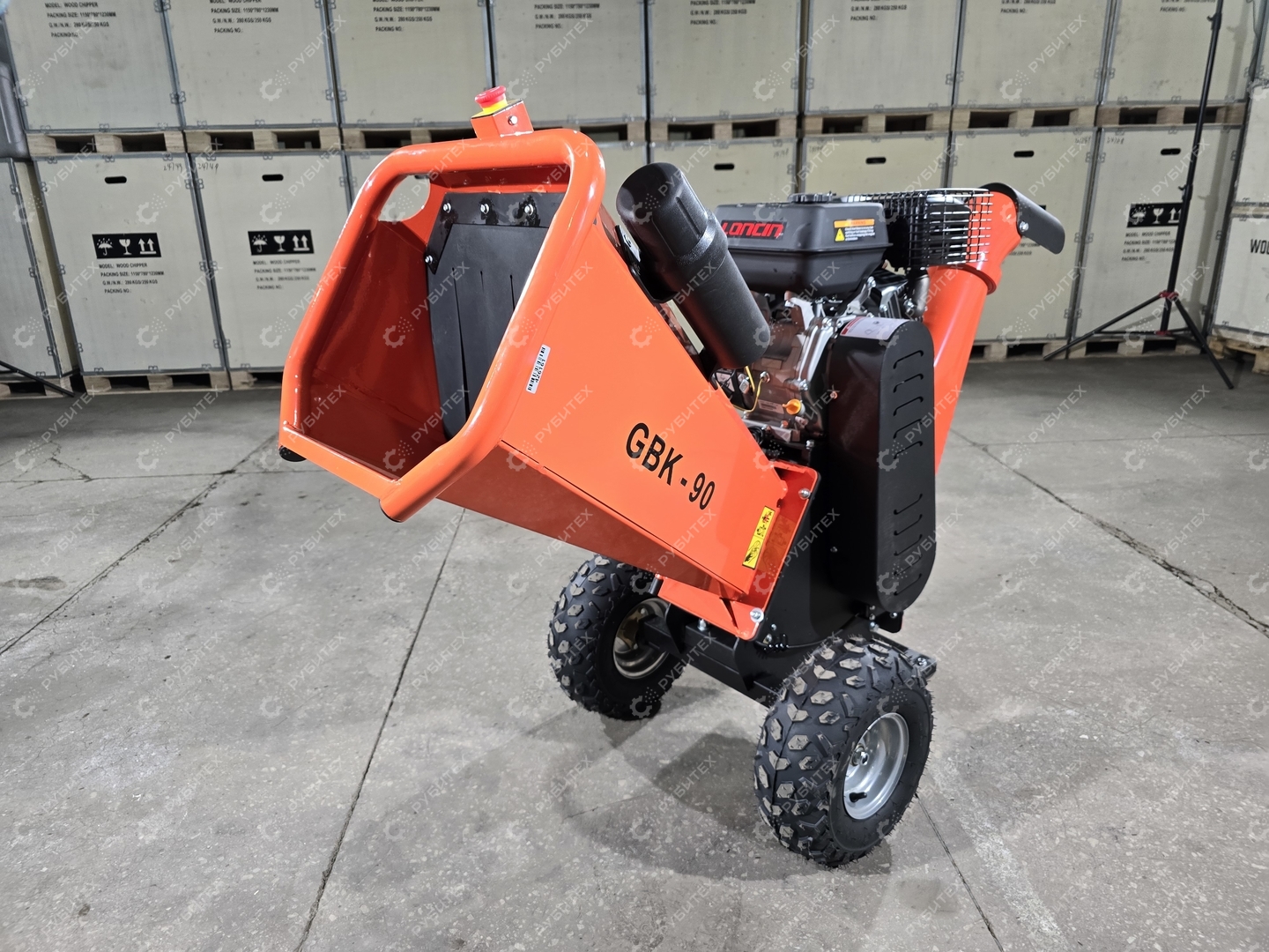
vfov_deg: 58.9
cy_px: 476
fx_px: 843
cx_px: 634
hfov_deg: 73.9
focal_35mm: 23
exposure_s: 1/180
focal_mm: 6.3
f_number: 1.7
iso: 125
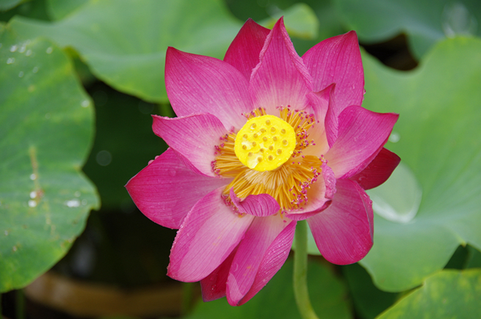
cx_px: 240
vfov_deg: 9.1
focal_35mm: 150
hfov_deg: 13.7
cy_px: 160
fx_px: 2002
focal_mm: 100
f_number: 5.6
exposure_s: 1/160
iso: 200
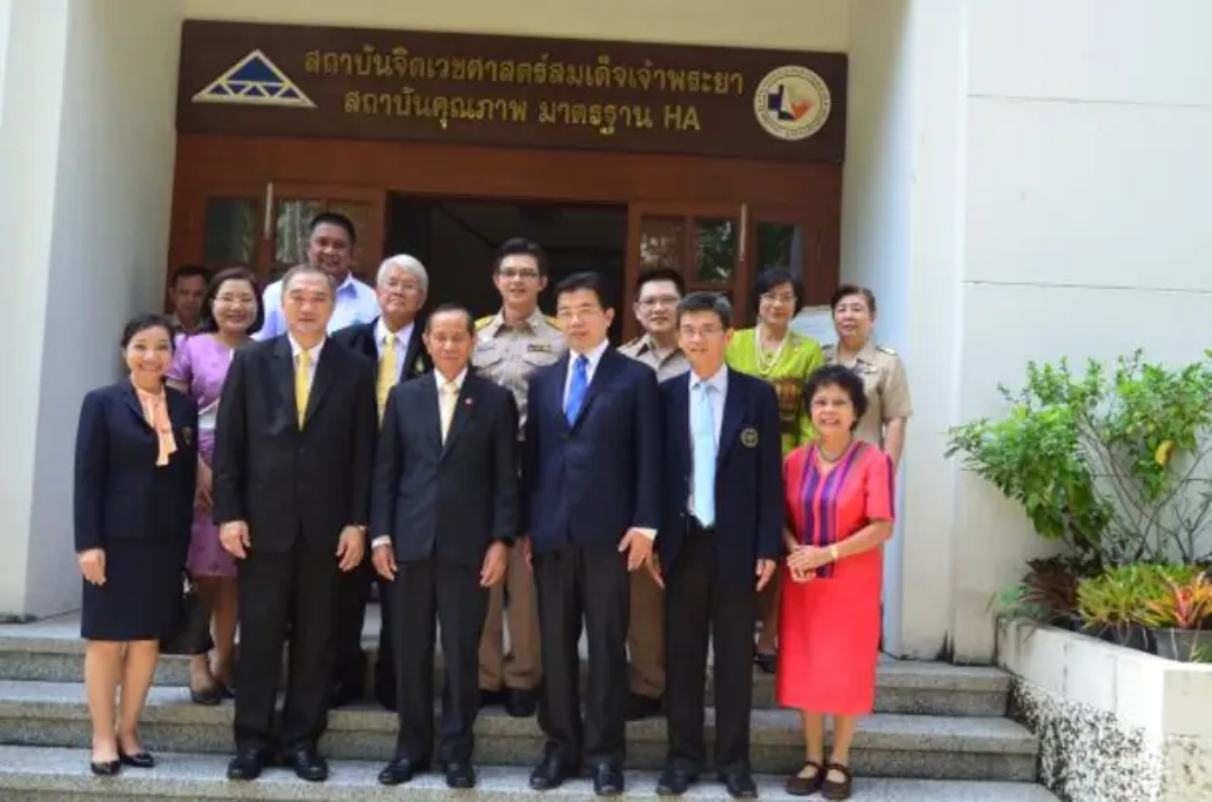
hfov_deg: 55.2
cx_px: 606
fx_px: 1159
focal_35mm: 34
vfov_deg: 38.2
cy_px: 401
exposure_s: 1/400
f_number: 8
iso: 800
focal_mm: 23
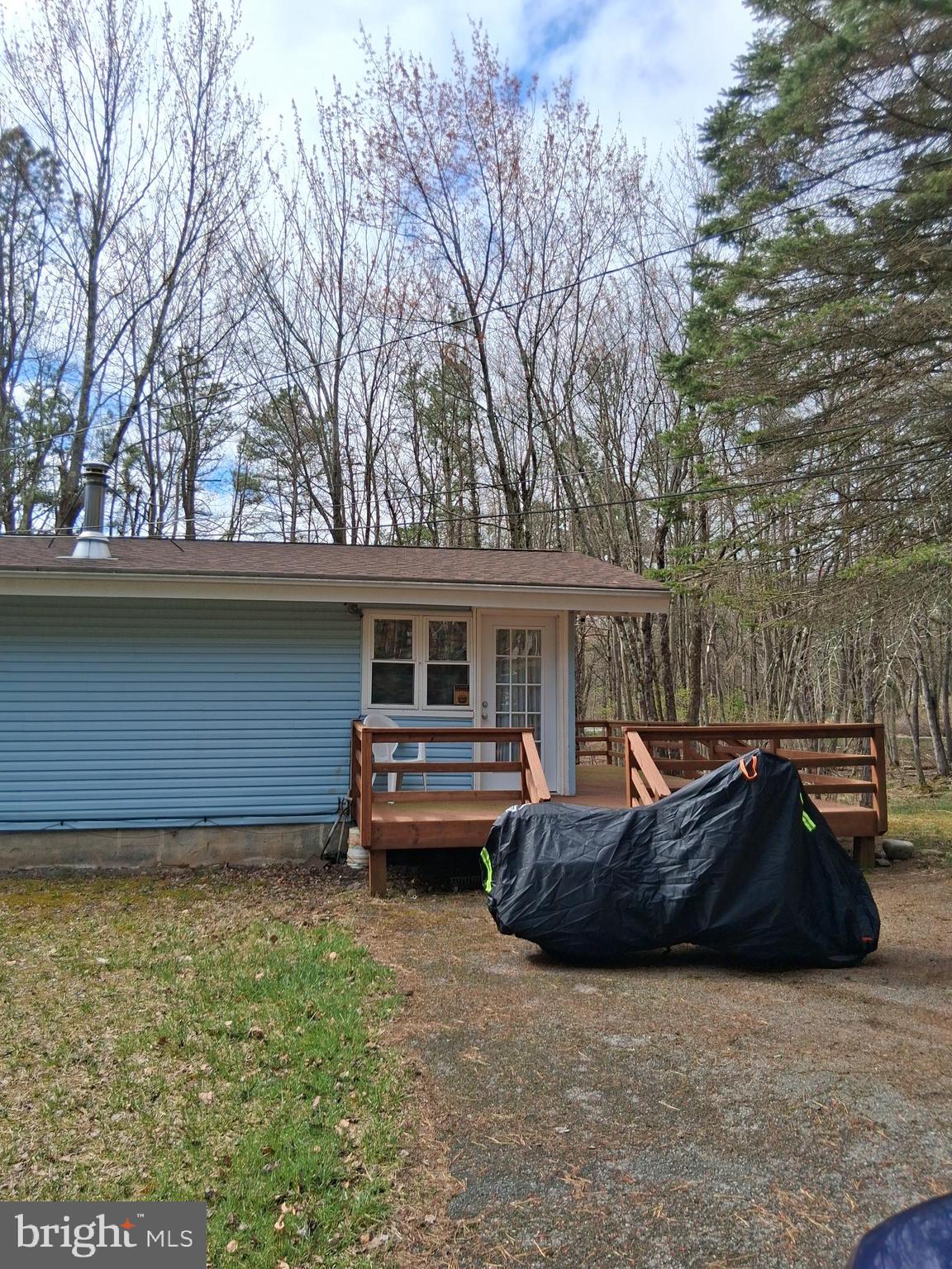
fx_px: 953
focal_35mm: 26
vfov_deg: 67.3
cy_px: 634
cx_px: 476
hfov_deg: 53.1
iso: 25
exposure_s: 1/669
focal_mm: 3.98
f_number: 1.8
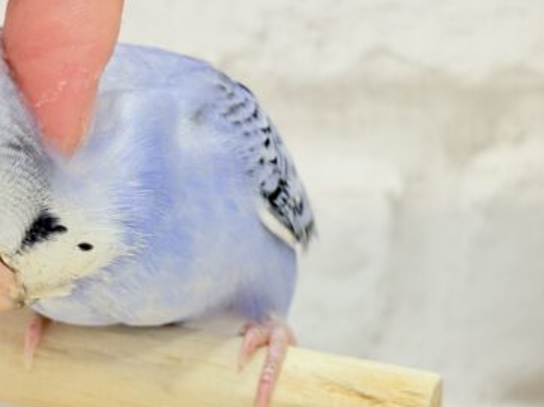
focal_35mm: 92
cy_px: 195
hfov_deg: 21.3
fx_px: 1445
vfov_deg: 16.0
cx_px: 204
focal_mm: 5.96
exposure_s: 1/50
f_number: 1.6
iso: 64
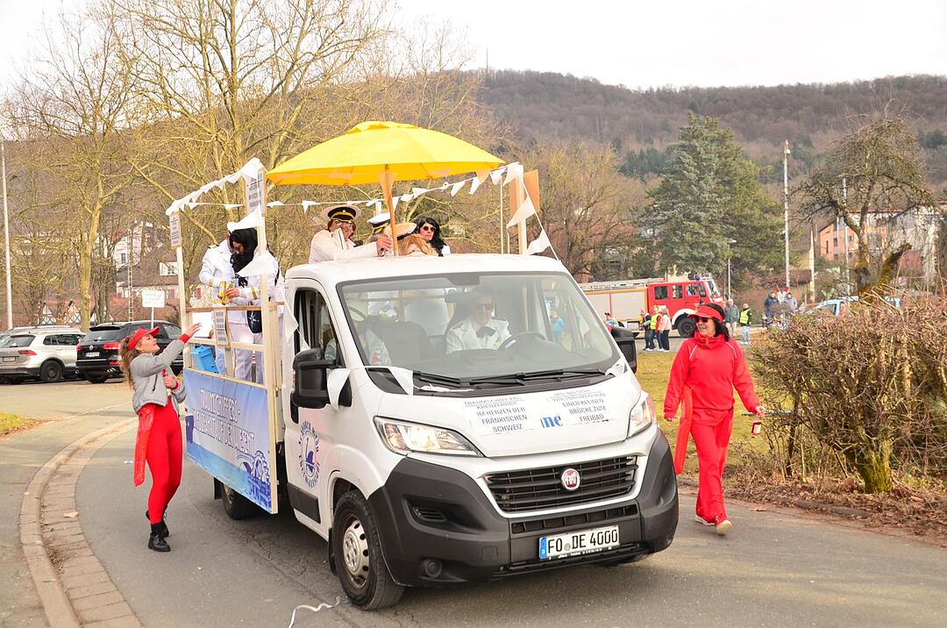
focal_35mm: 40
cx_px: 474
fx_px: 1063
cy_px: 314
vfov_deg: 32.9
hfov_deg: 48.0
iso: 400
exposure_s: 1/320
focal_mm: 27
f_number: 5.6
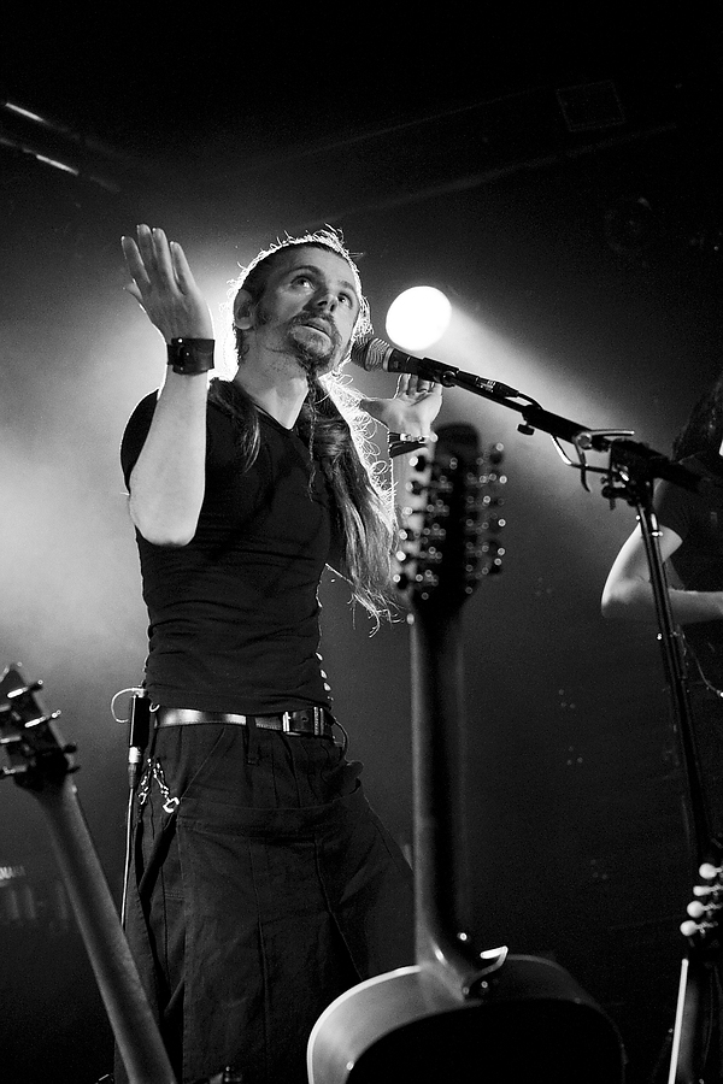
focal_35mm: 75
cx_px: 362
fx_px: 2259
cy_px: 542
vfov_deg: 27.0
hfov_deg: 18.2
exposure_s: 1/125
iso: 500
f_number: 3.5
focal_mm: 50
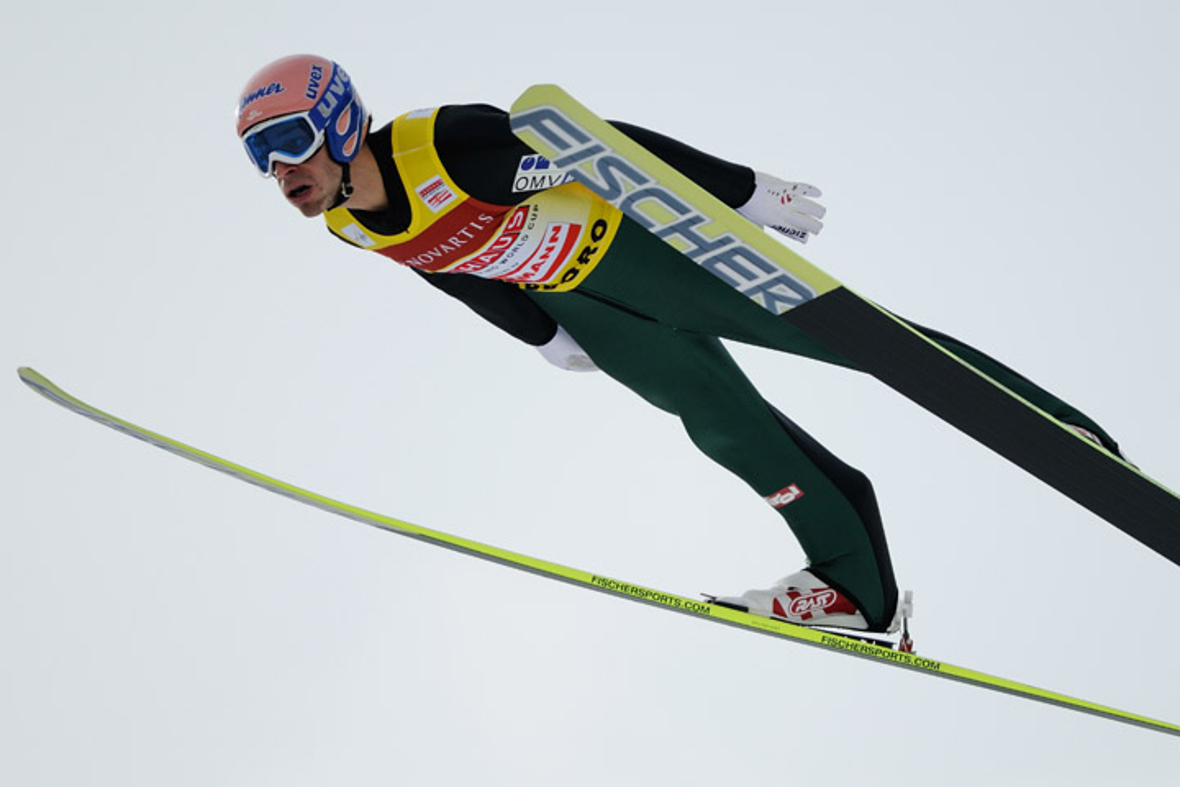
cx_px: 590
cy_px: 394
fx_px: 14749
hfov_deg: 4.6
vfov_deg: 3.1
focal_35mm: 450
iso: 200
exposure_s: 1/3200
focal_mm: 300
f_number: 4
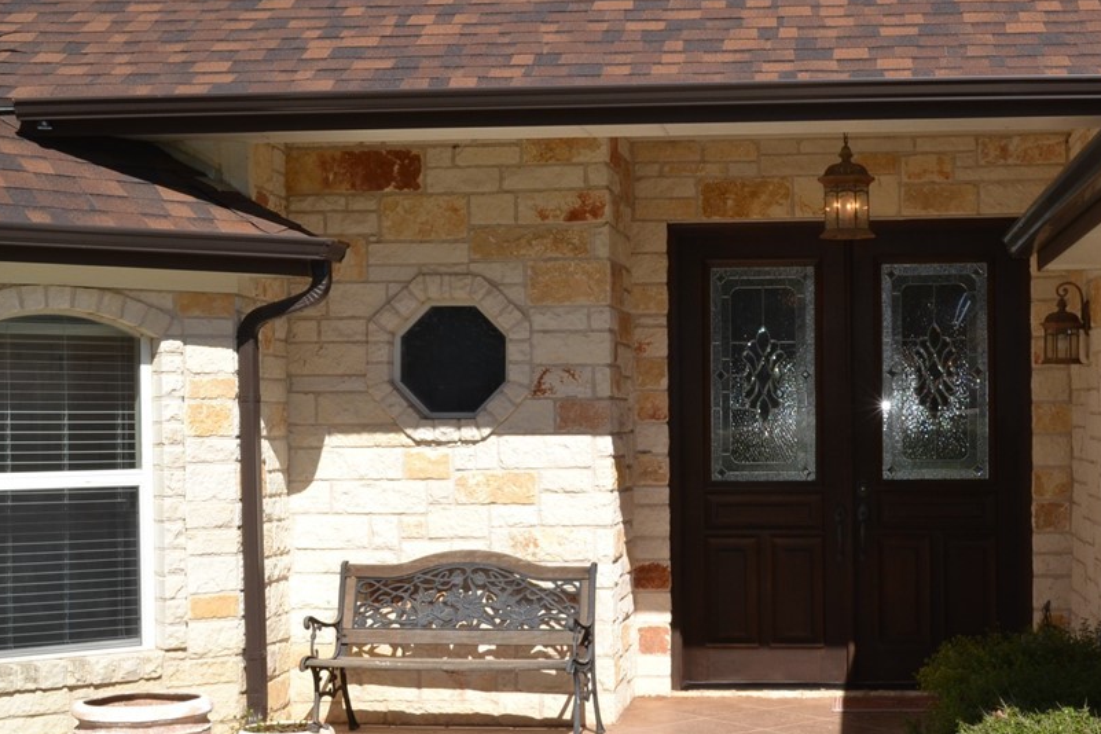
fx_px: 1865
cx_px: 718
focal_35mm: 61
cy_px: 429
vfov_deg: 22.2
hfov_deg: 32.7
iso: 400
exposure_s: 1/200
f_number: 18
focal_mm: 30
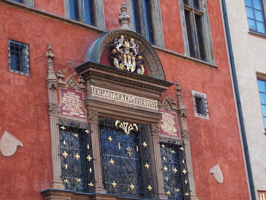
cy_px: 102
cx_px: 132
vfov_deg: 19.9
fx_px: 569
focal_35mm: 74
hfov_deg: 26.3
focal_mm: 14.5
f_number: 3.5
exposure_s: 1/200
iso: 100
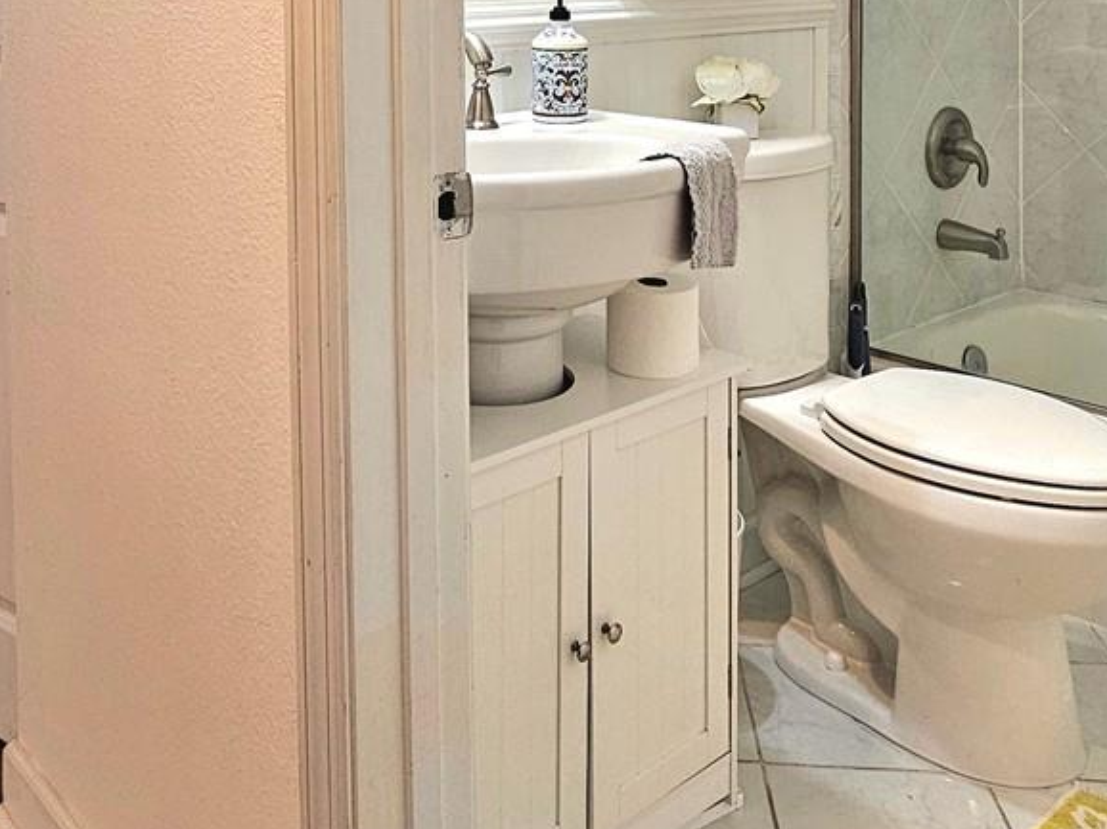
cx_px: 441
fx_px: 1151
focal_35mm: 36
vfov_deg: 35.8
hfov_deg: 51.0
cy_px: 4
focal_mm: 2.2
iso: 100
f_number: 2.2
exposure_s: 1/60.2
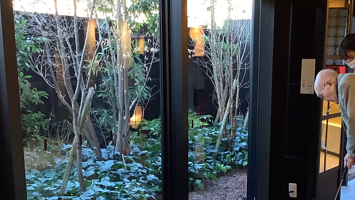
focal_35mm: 65
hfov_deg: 32.1
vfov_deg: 17.9
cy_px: 219
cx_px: 230
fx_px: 612
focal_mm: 3.3
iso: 200
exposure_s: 1/60
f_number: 2.4
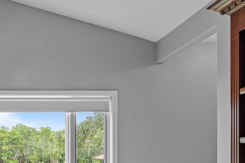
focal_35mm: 35
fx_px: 238
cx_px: 16
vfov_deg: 34.9
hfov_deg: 47.7
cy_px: 157
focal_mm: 16
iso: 100
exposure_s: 1.3
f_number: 9
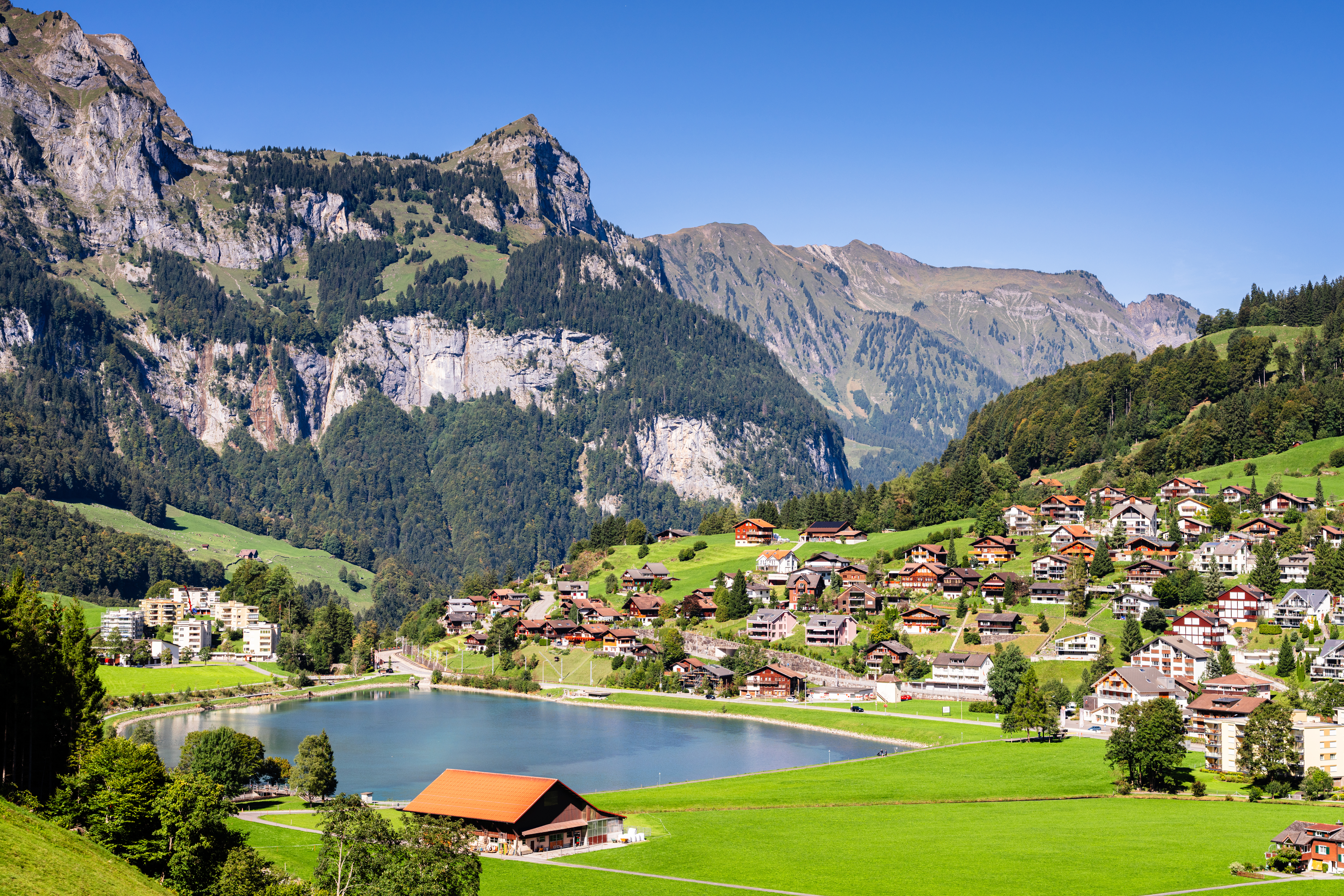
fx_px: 1978
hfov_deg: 37.5
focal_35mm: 53
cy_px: 432
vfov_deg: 25.5
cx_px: 709
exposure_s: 1/640
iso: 100
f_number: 6.3
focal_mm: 50
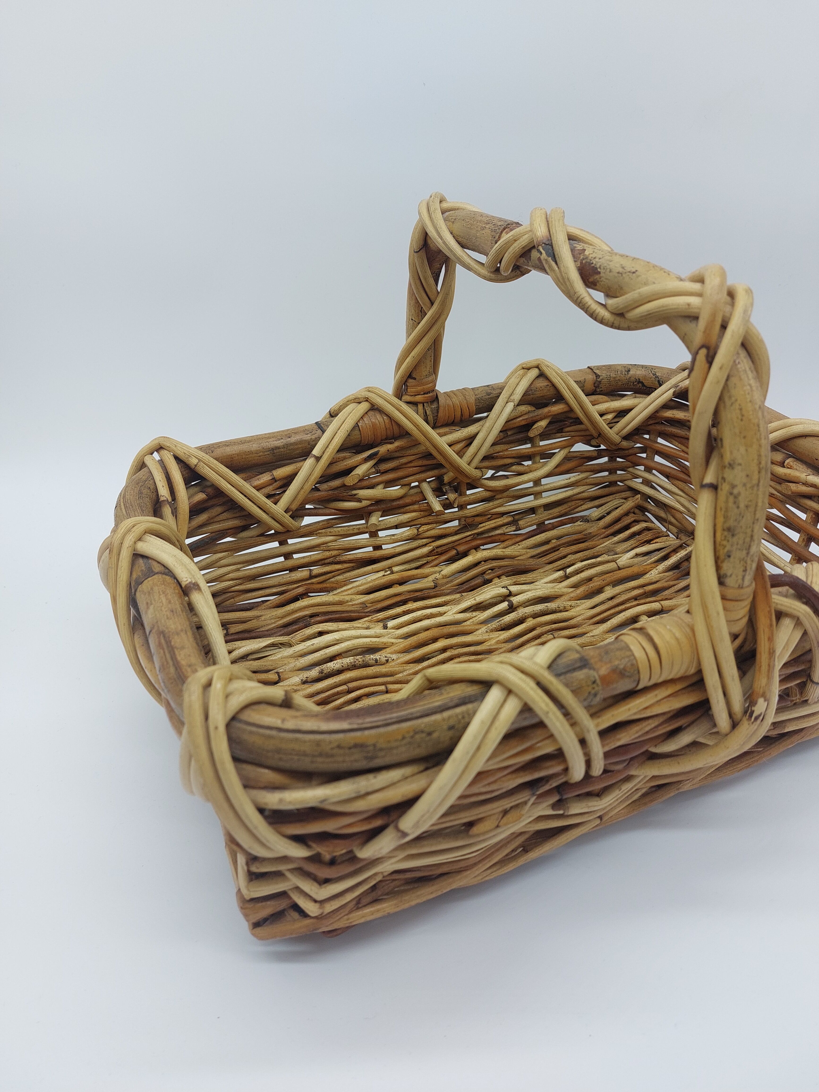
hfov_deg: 54.9
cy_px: 546
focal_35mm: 25
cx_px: 410
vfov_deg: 69.4
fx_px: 789
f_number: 1.8
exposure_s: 1/177
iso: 25
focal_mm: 5.23
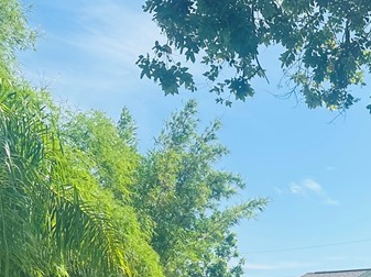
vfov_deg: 19.4
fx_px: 782
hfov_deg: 24.8
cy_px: 297
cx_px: 408
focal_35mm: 73
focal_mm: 6.86
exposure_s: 1/3472
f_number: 1.78
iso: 80
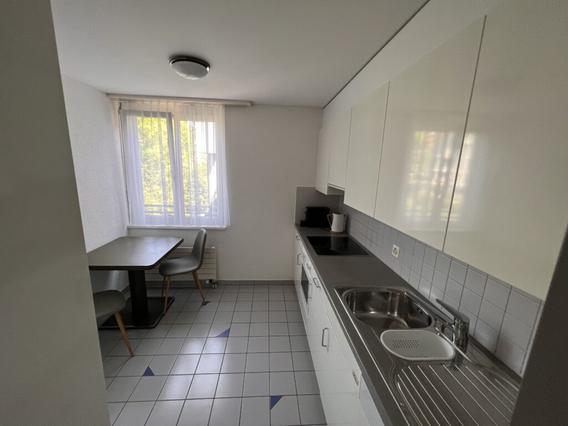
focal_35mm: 13
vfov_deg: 89.9
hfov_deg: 106.2
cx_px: 284
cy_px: 213
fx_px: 213
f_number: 1.8
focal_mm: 1.57
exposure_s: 1/99
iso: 125
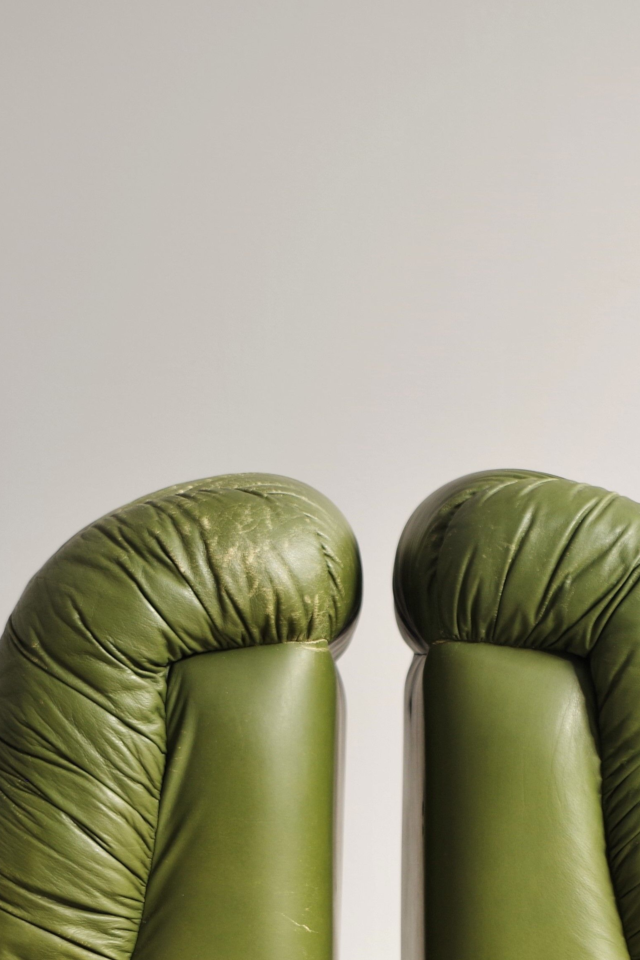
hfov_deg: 15.9
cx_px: 371
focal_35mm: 86
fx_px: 2292
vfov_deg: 23.3
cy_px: 755
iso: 100
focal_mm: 23.13
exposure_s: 1/6
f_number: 4
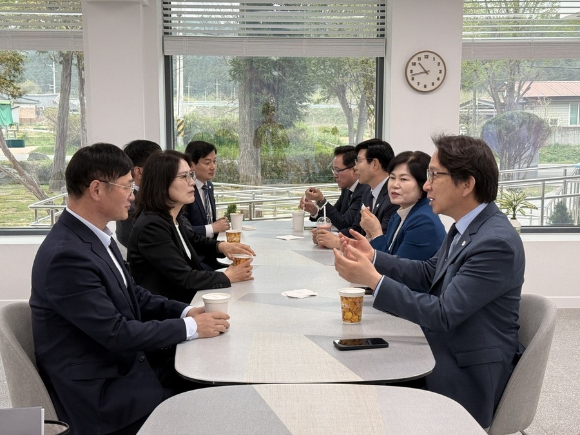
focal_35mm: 48
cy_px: 218
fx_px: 804
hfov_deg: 39.7
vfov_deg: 30.3
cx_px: 290
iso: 64
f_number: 1.78
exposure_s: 1/120
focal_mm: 6.76
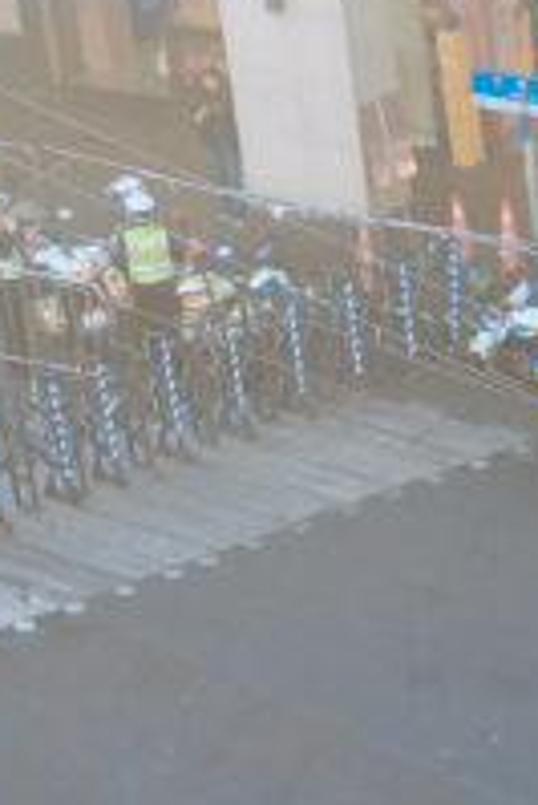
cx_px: 1307
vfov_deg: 11.2
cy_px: 1529
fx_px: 3759
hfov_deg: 7.6
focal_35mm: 168
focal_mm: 29
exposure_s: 1/320
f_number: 4.5
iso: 320
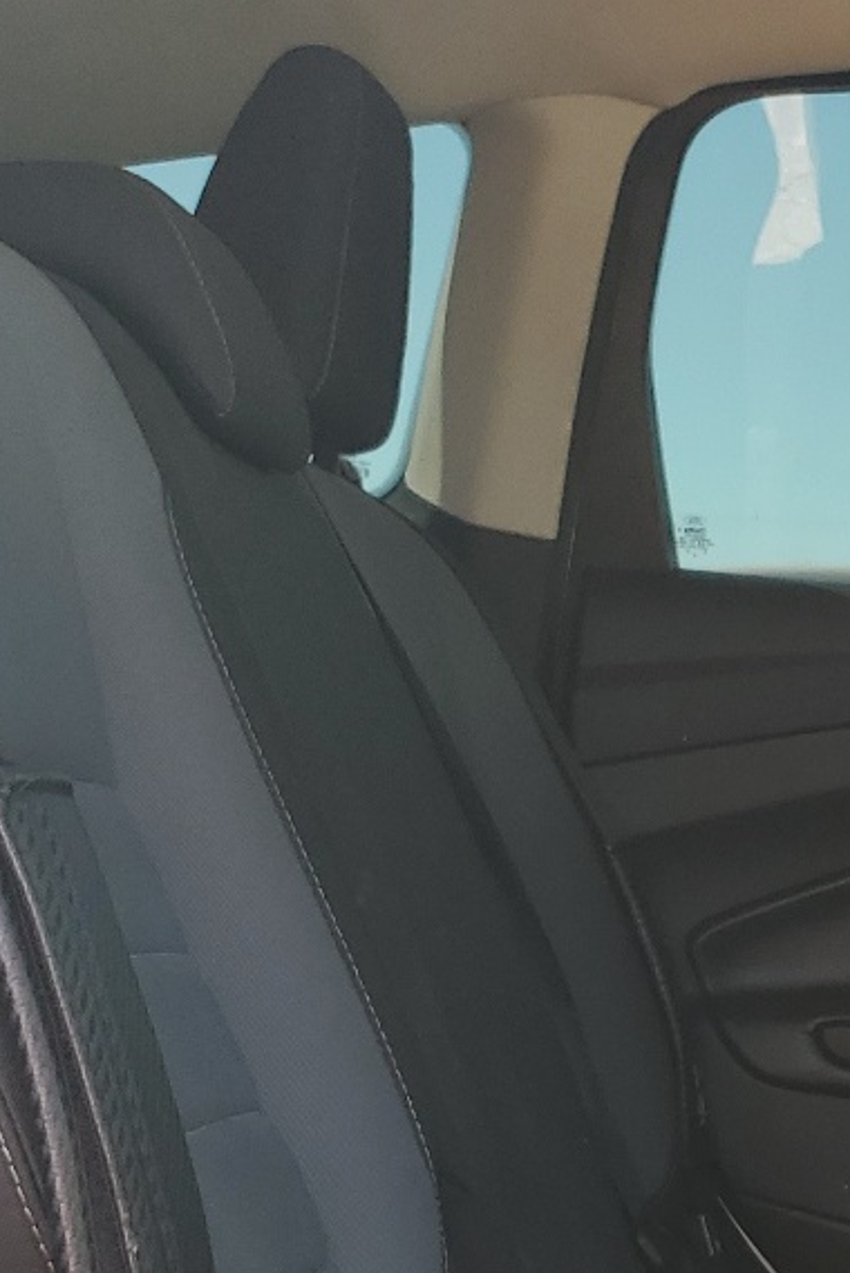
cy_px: 1242
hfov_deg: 17.1
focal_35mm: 76
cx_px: 1058
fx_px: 2688
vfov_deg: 25.5
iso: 50
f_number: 1.5
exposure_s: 1/164
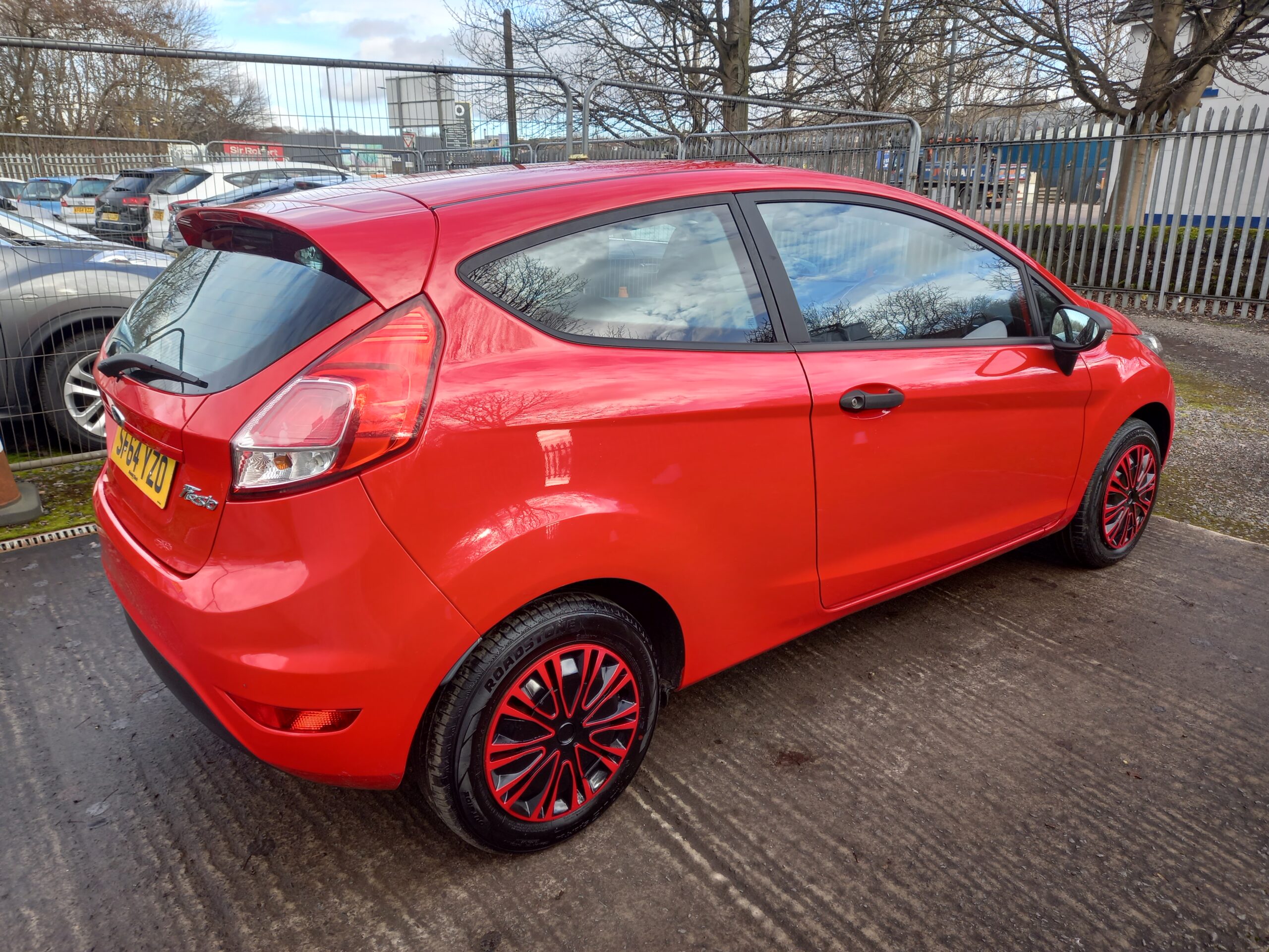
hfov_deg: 69.4
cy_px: 476
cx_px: 634
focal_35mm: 25
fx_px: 916
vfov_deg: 54.9
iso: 25
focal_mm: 4.6
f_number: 2
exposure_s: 1/169
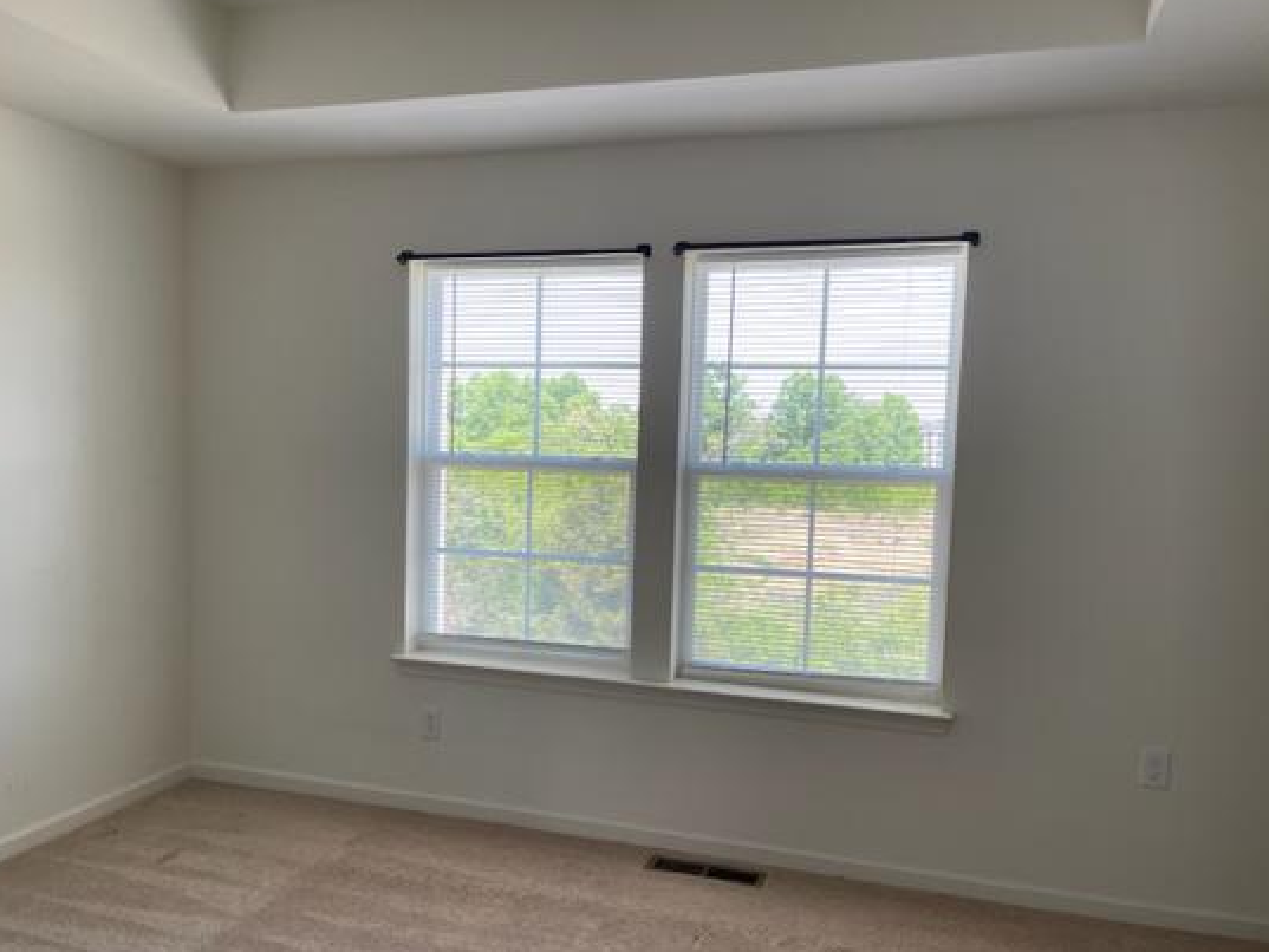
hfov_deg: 58.1
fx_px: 1137
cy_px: 546
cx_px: 541
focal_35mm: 31
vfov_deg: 45.3
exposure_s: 1/123
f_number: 1.6
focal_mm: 4.2
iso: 32
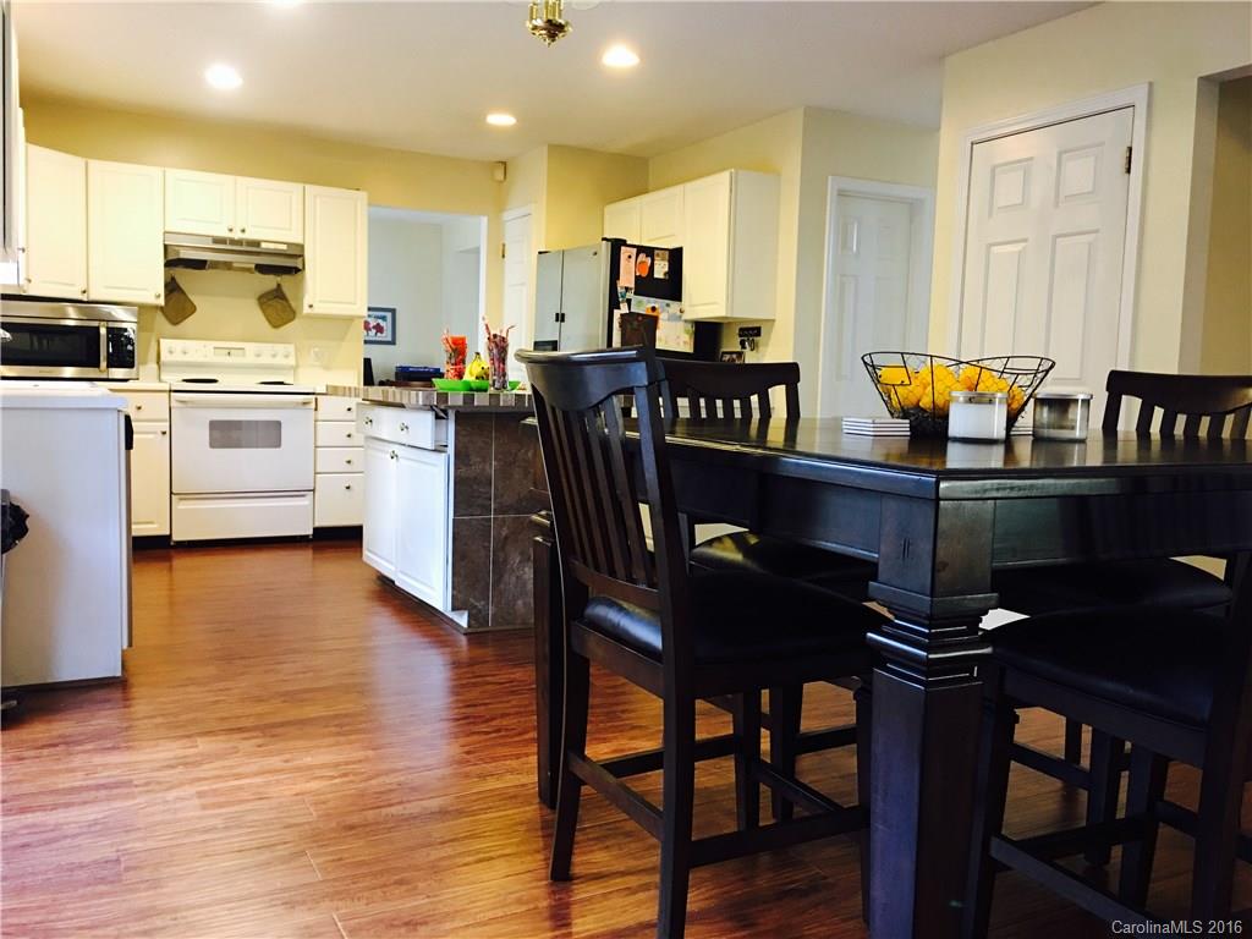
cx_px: 626
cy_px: 470
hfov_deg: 61.7
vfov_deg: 48.2
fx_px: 1049
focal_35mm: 29
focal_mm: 4.15
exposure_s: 1/15
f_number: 2.2
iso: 80
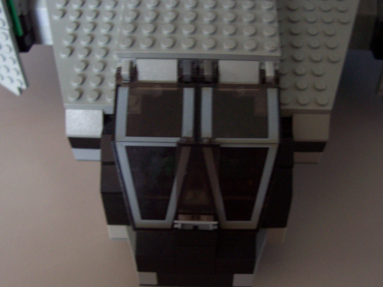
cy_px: 160
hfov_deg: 43.8
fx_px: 476
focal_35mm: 43
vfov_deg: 33.6
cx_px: 213
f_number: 2.8
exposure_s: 1/10
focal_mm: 5.6
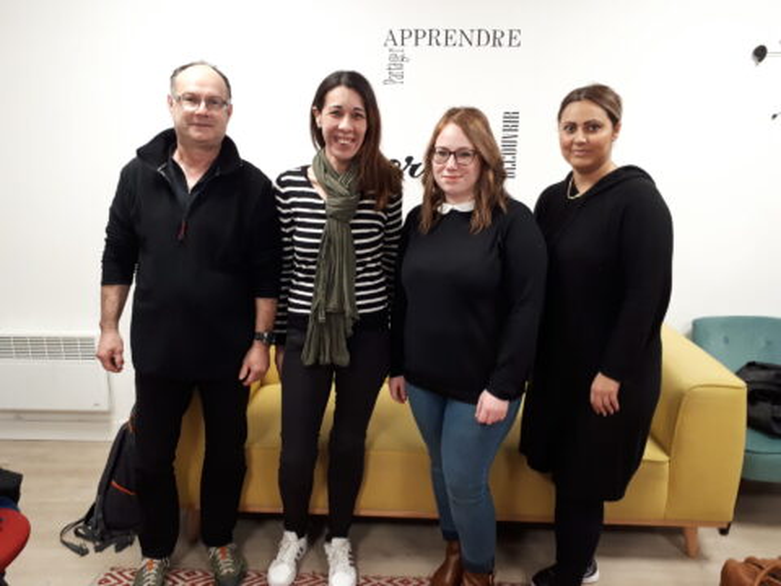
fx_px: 609
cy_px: 293
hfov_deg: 65.3
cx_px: 390
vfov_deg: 51.4
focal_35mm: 27
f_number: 1.9
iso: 160
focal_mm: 3.6
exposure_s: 1/25
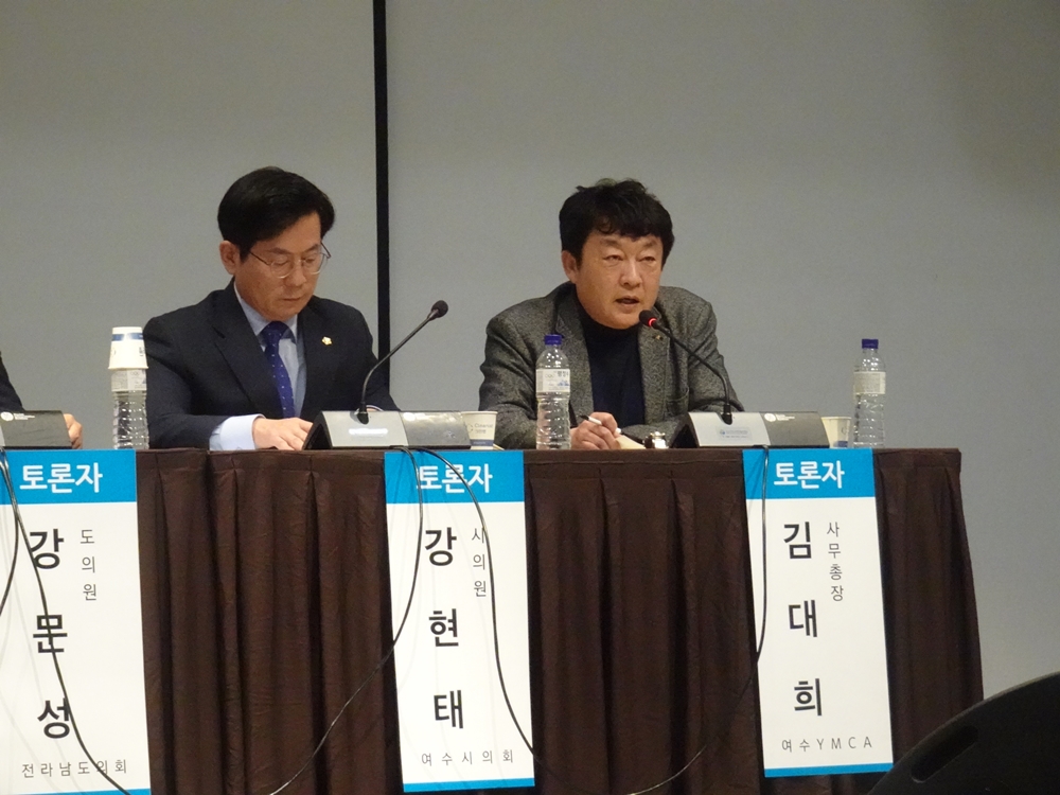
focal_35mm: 146
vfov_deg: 10.2
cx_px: 530
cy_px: 398
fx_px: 4471
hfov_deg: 13.5
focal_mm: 23.22
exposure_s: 1/100
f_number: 5.6
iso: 2000
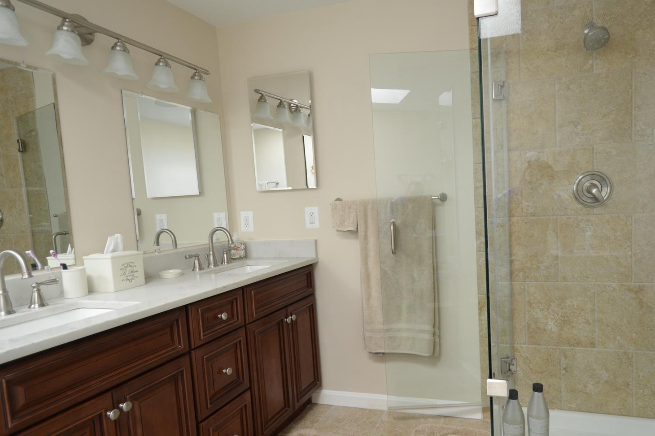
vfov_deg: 59.5
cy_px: 216
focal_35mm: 21
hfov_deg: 79.3
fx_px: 382
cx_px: 421
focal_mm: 10
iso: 500
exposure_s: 1/60
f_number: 4
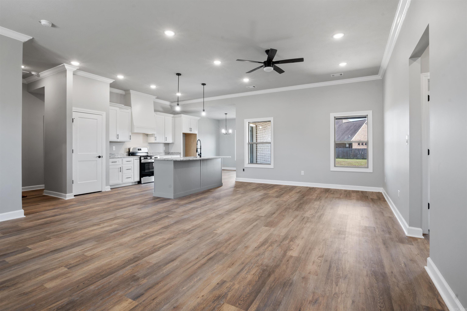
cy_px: 156
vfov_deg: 73.7
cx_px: 234
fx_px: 208
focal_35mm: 16
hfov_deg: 96.7
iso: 1000
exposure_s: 1/1.67
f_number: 22
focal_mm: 16
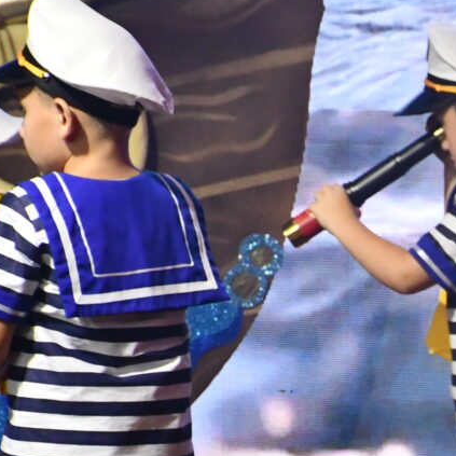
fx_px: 7765
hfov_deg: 3.3
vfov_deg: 3.4
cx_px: 867
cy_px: 537
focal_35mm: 521
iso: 3200
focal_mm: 90
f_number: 5.3
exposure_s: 1/125
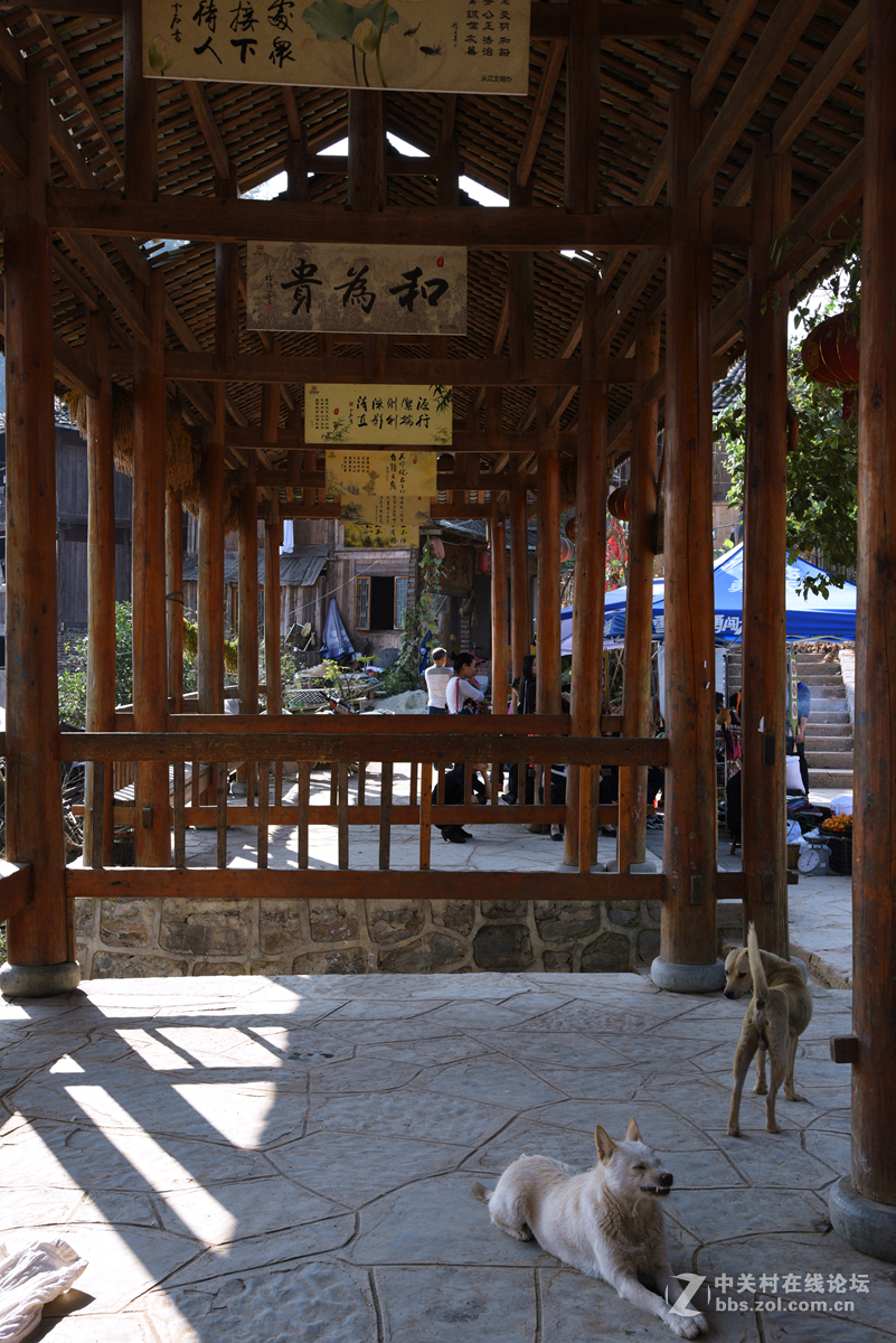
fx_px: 1417
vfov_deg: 50.7
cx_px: 448
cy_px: 672
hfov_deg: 35.1
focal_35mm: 38
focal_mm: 38
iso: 100
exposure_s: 1/60
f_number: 8
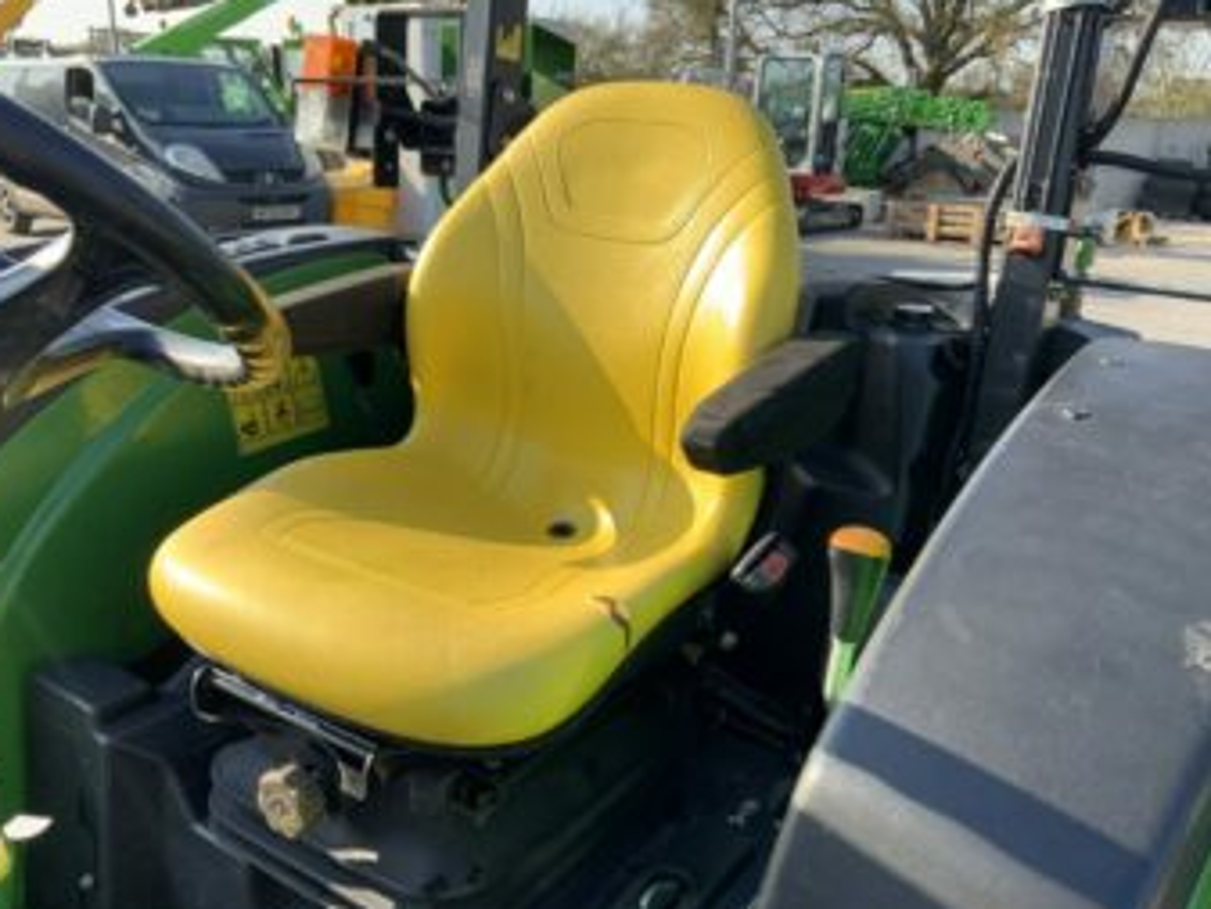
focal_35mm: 31
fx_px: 1085
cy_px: 467
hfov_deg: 58.3
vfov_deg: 45.5
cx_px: 597
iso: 16
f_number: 1.8
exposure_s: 1/691
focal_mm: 3
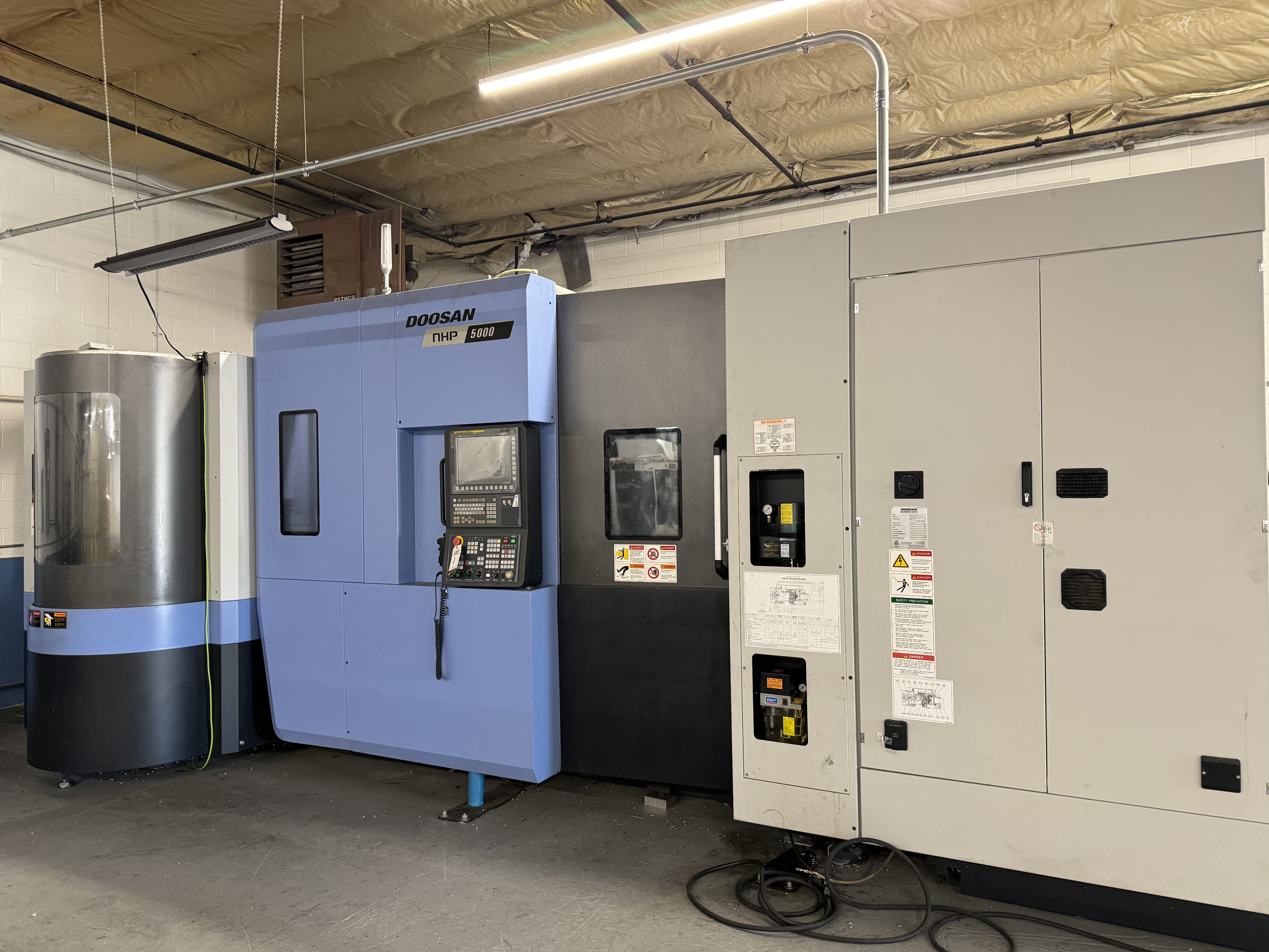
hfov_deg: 71.6
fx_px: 880
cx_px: 634
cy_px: 476
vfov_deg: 56.8
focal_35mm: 24
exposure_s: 1/60
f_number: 1.78
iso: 320
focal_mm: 6.76
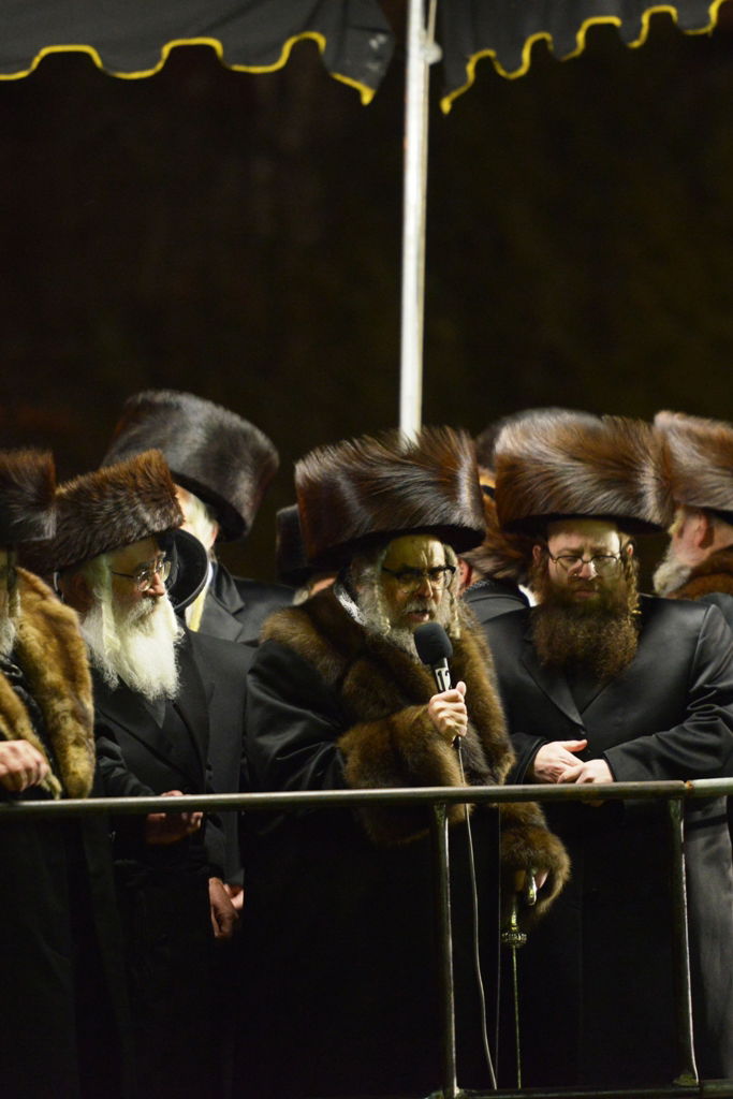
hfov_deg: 6.9
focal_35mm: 200
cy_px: 550
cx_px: 366
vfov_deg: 10.3
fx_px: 6106
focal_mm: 200
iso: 2200
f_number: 2.8
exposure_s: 1/100
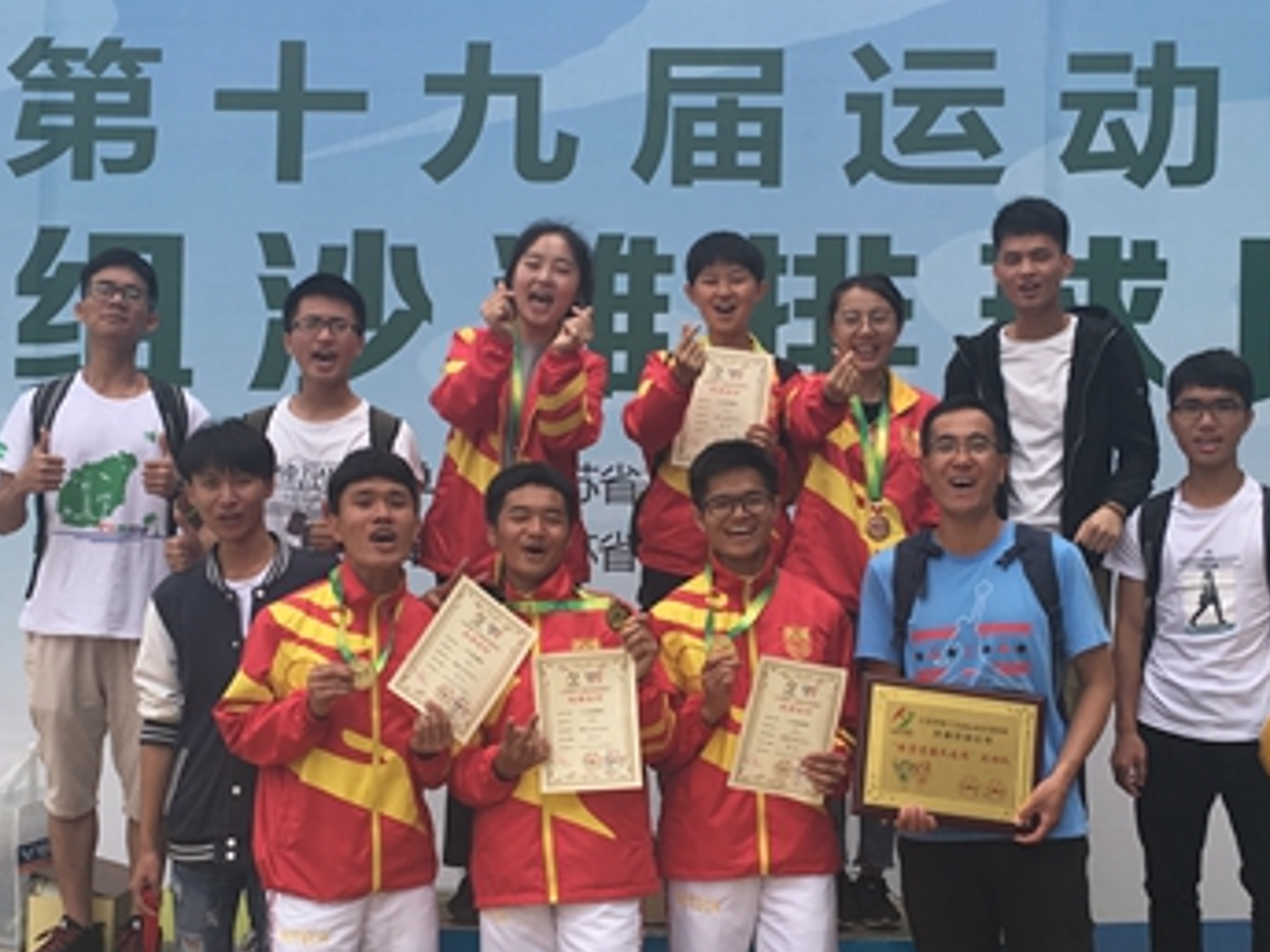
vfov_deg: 24.8
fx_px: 2165
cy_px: 581
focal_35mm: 59
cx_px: 631
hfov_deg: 32.7
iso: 25
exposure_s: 1/1068
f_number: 2.2
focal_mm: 4.15
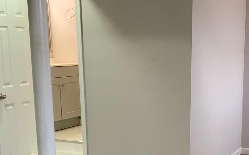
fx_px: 468
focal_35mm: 69
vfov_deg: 18.4
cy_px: 153
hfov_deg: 29.4
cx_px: 183
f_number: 1.8
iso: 64
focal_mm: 3
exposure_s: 1/60
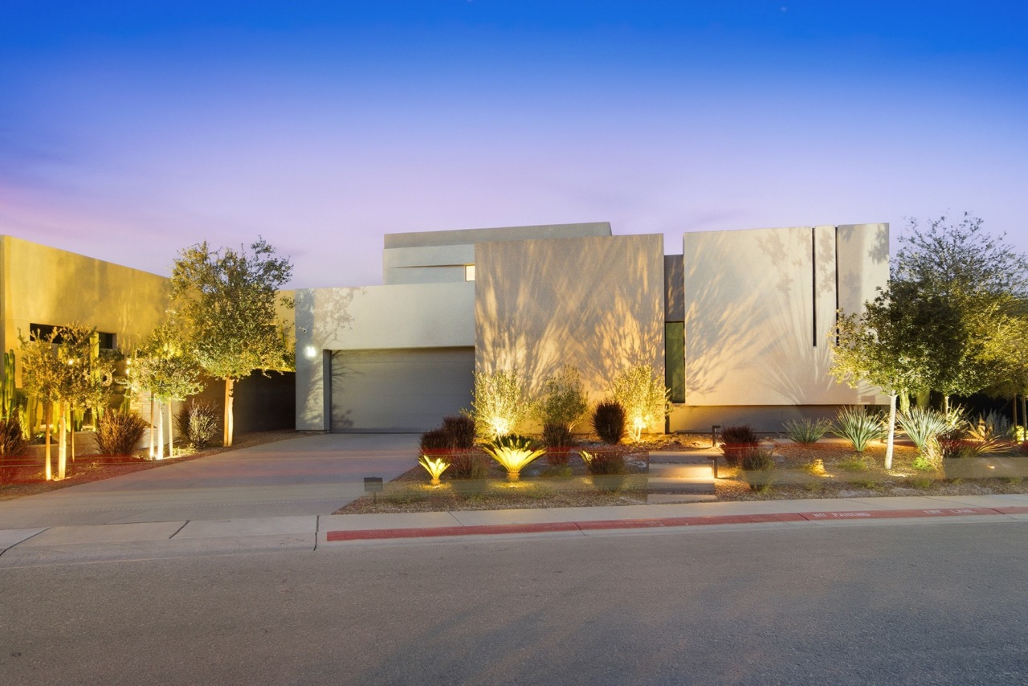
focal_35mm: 26
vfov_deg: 50.4
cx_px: 514
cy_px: 343
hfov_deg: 70.4
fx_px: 728
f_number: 5.6
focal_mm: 17
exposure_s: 1/20
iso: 800
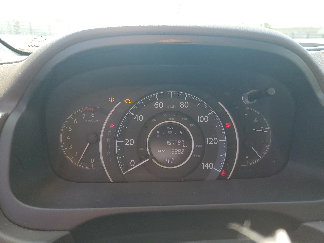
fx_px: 243
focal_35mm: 26
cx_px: 162
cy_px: 122
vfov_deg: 53.1
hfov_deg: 67.3
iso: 50
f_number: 1.5
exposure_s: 1/370
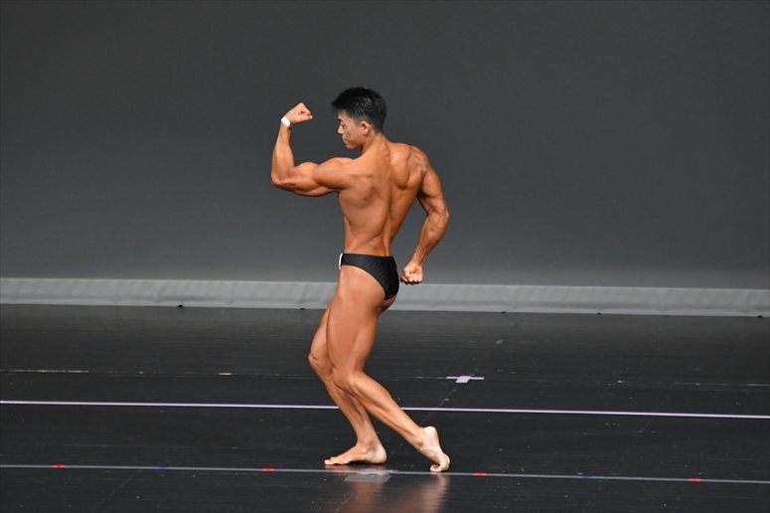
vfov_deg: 4.4
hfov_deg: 6.5
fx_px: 6734
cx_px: 385
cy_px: 256
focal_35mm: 315
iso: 4000
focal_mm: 210
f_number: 5.6
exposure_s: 1/400
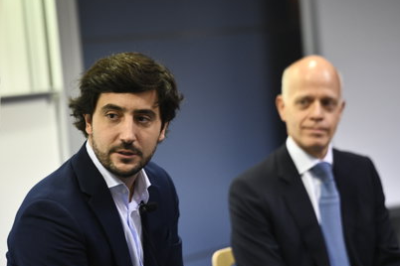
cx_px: 200
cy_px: 152
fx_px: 2489
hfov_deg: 9.2
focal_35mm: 224
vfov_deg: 6.1
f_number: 2.8
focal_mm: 180
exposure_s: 1/320
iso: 2500
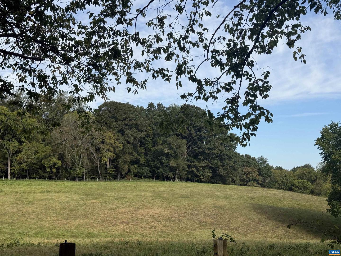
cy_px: 128
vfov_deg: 30.3
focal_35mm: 48
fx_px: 473
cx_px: 170
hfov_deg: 39.7
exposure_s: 1/4329
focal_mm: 6.76
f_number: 1.78
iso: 80
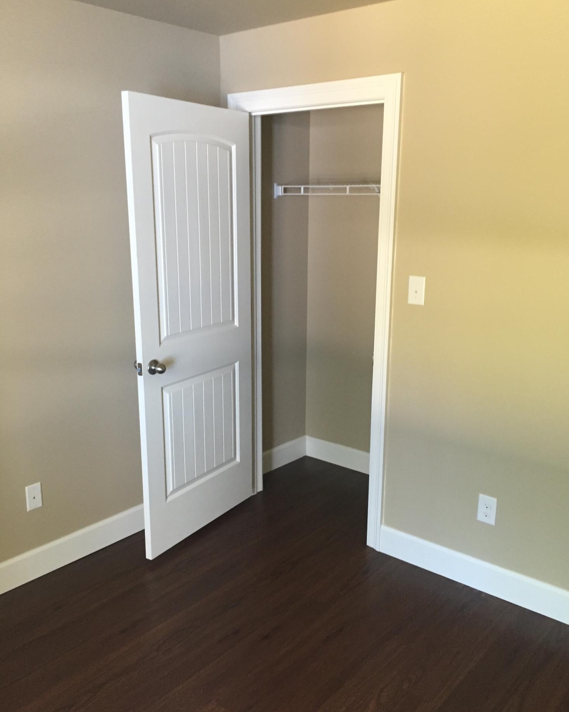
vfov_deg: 57.2
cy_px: 363
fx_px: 653
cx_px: 291
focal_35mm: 31
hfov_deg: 47.1
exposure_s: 1/30
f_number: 2.2
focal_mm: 4.15
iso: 125
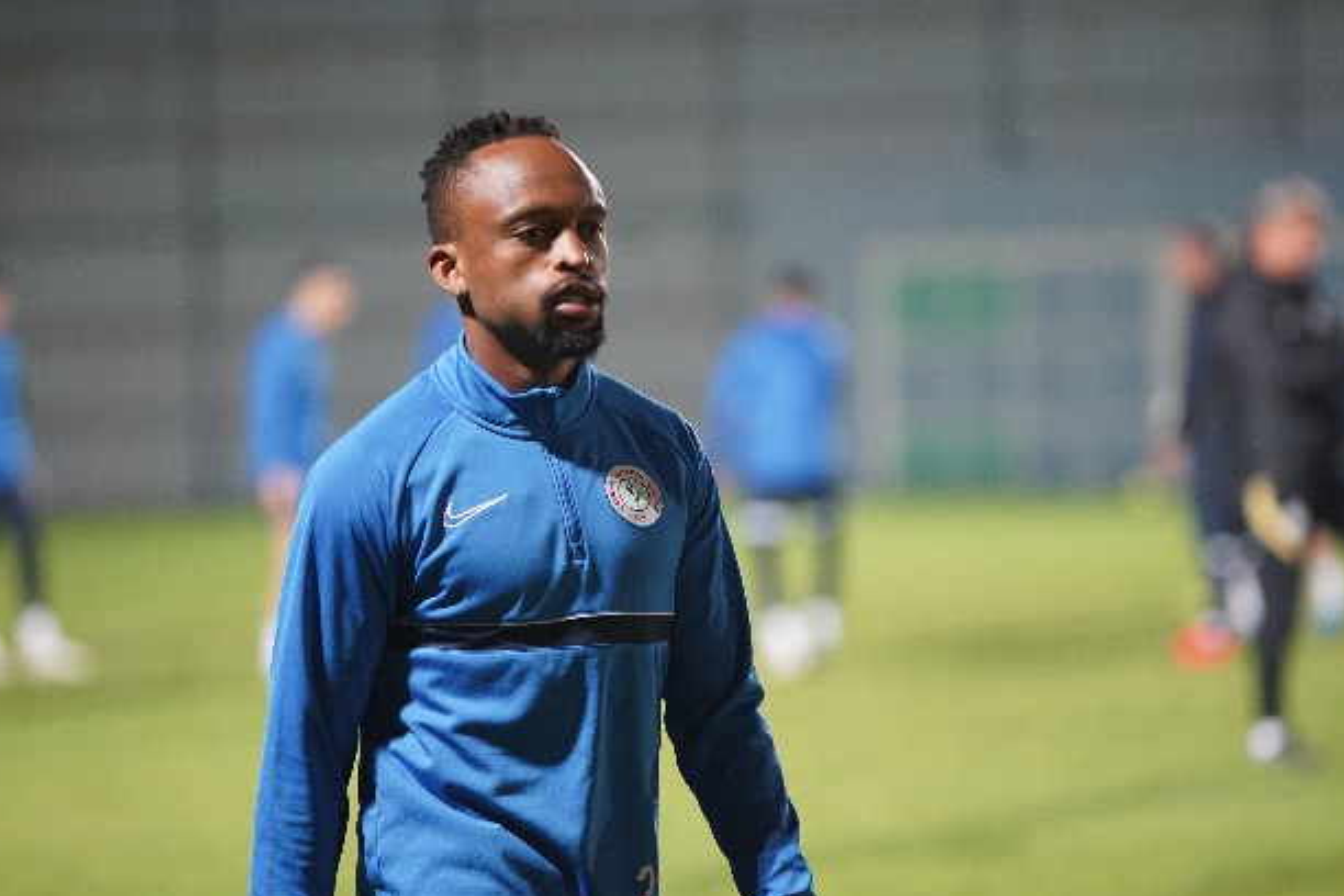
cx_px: 630
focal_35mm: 219
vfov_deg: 6.3
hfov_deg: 9.4
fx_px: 8175
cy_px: 469
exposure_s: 1/250
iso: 4000
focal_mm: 200
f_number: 3.2
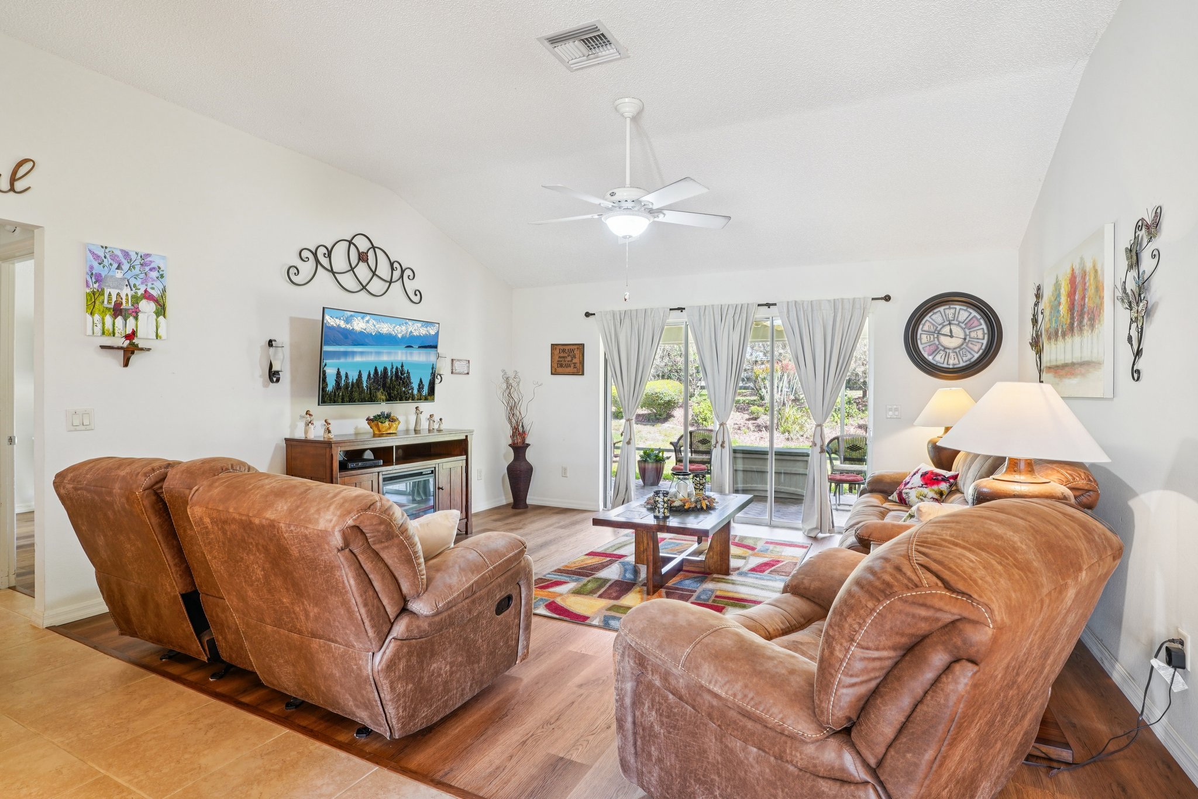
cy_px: 400
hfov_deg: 90.0
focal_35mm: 18
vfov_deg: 67.4
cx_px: 599
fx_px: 599
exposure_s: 1/6
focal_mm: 18
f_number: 9
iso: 400
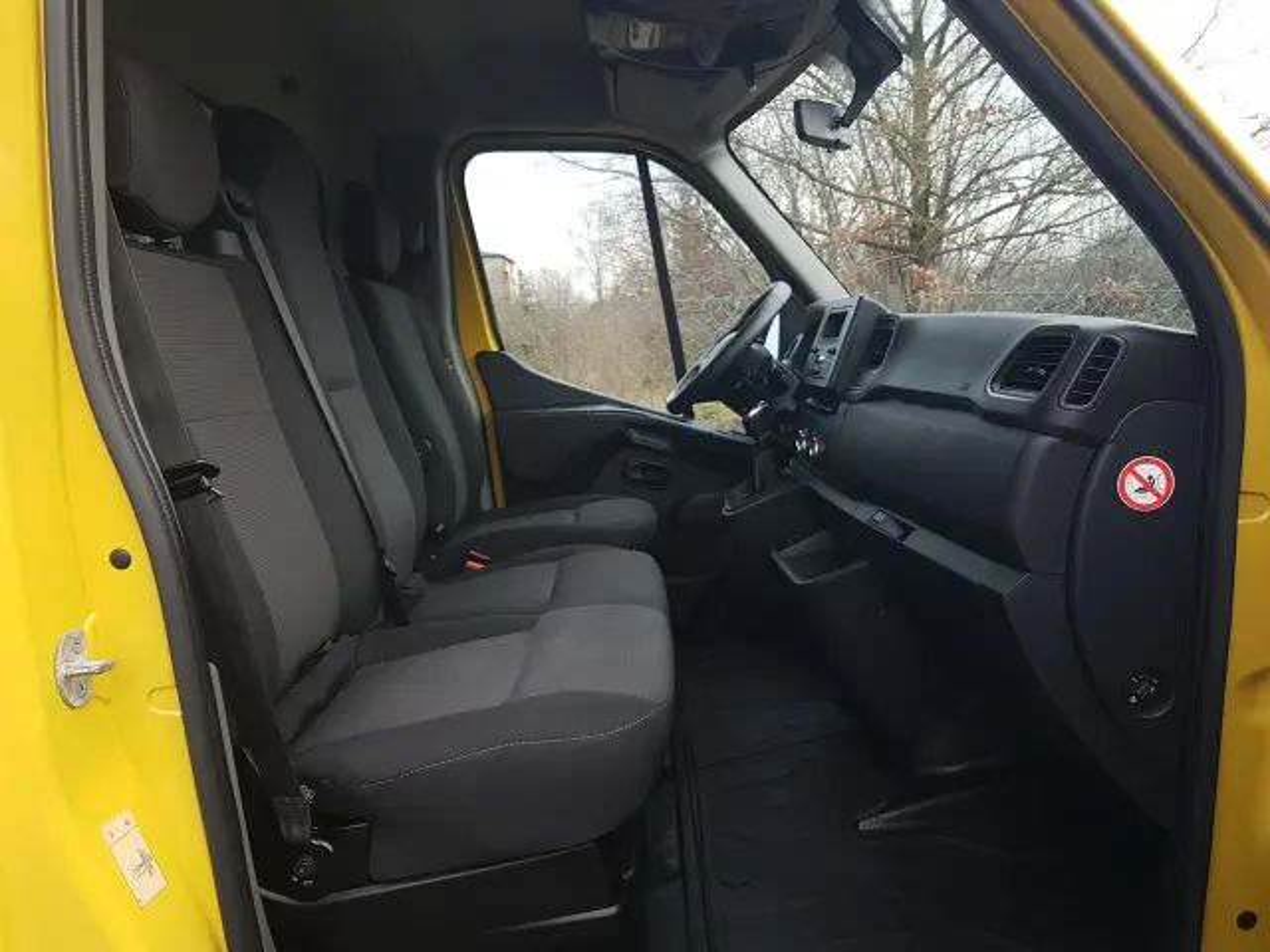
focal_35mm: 26
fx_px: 954
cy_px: 476
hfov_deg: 67.3
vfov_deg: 53.1
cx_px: 635
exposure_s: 1/105
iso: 40
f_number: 1.7
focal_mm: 4.2
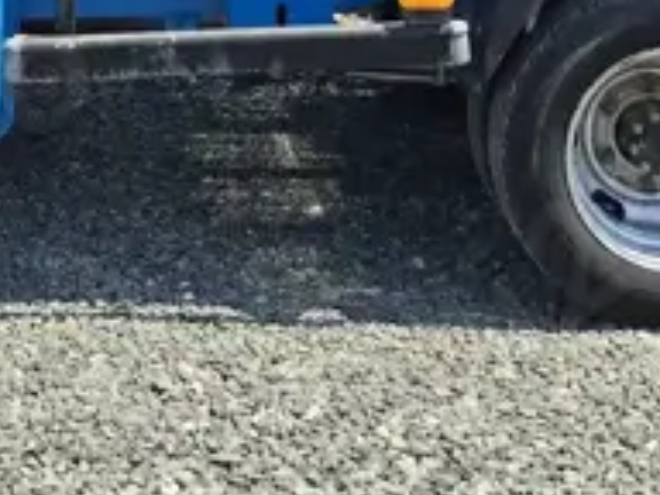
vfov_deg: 11.1
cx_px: 124
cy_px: -512
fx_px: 2288
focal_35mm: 120
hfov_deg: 16.3
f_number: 1.7
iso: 12
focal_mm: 6.3
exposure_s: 1/453
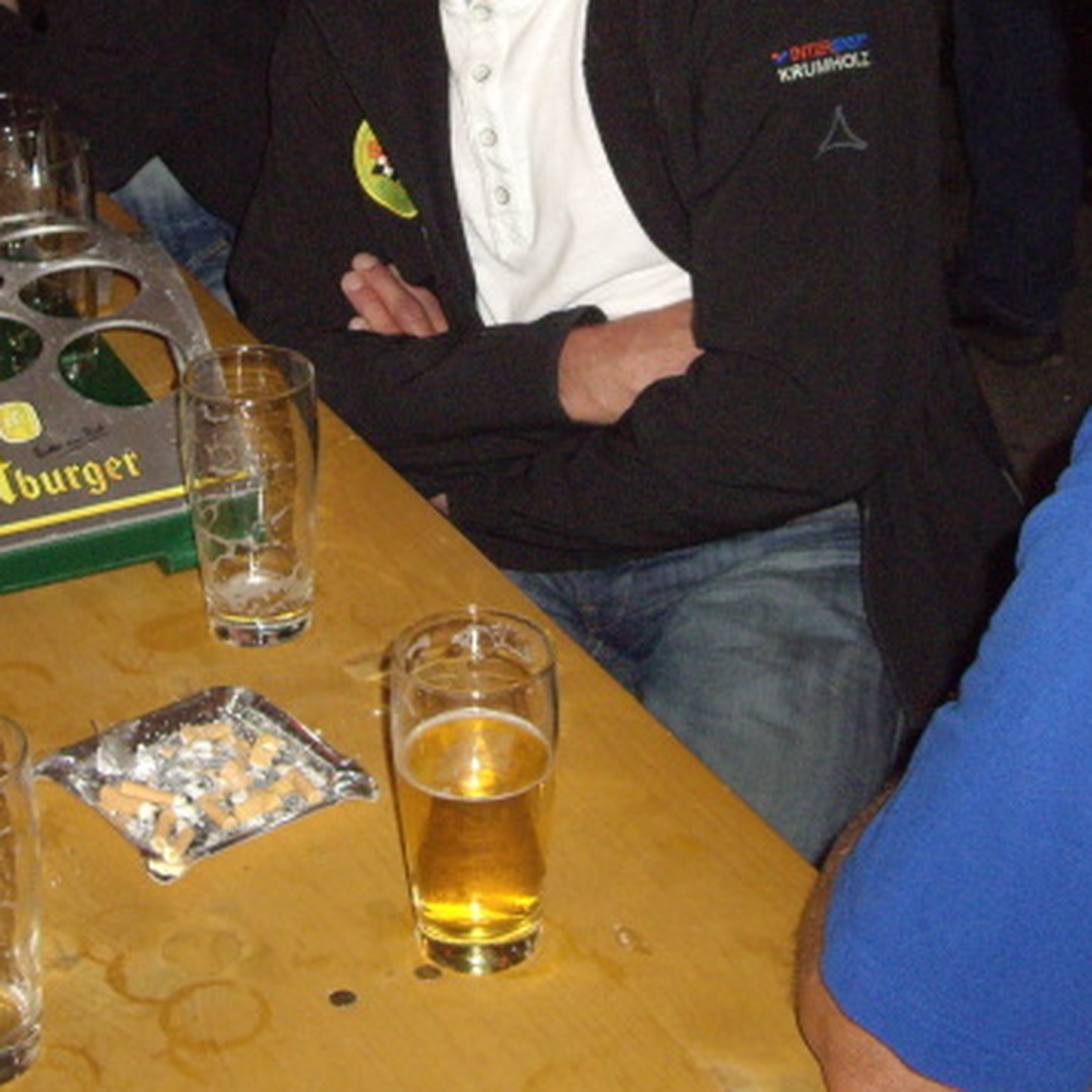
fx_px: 2677
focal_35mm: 75
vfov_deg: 22.8
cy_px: 268
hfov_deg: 23.1
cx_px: 497
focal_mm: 7.9
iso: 400
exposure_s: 1/40
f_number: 2.8
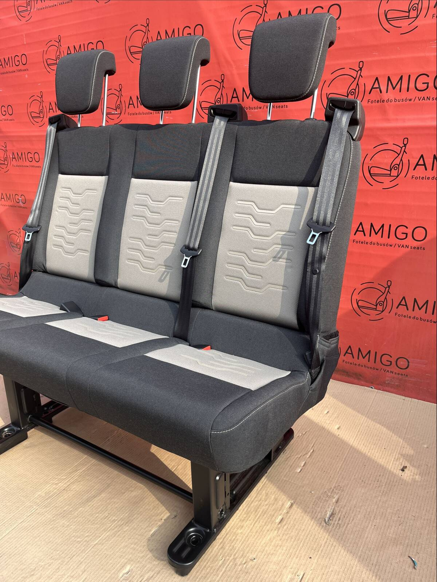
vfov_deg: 67.3
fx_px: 438
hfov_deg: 53.1
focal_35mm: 26
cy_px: 291
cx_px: 218
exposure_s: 1/657
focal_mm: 5.1
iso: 50
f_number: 1.6
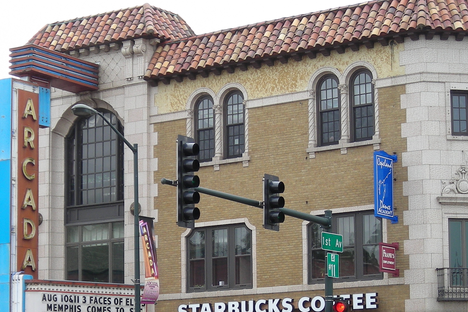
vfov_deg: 11.9
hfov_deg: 17.9
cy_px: 286
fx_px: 1482
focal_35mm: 114
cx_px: 160
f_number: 3.9
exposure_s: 1/193
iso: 50
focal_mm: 10.8
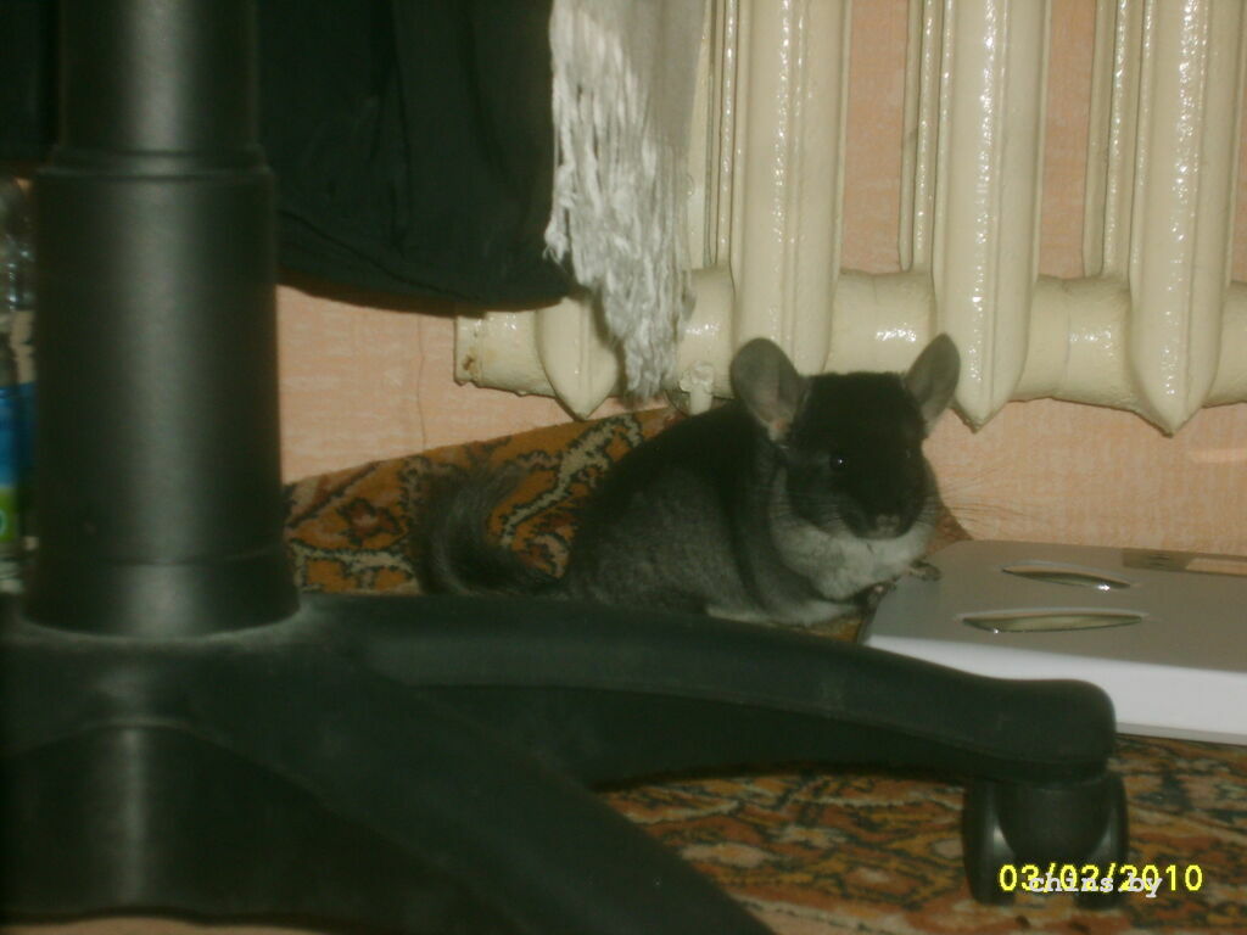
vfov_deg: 18.2
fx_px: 2918
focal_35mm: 81
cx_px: 624
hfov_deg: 24.1
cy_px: 468
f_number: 4.2
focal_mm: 13.7
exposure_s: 1/60
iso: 100
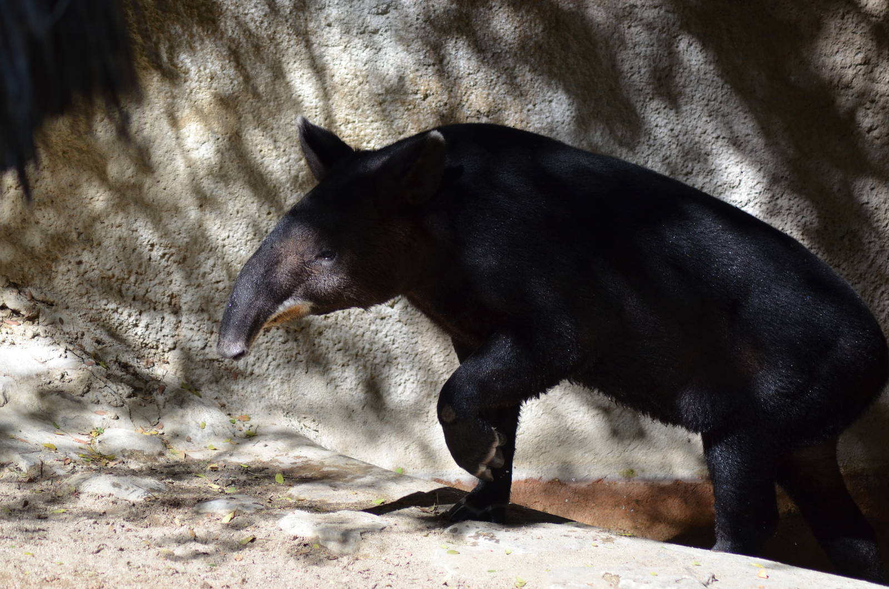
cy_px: 294
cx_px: 444
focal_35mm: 210
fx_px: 5175
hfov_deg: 9.8
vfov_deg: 6.5
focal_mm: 140
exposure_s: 1/1250
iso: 400
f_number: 4.2
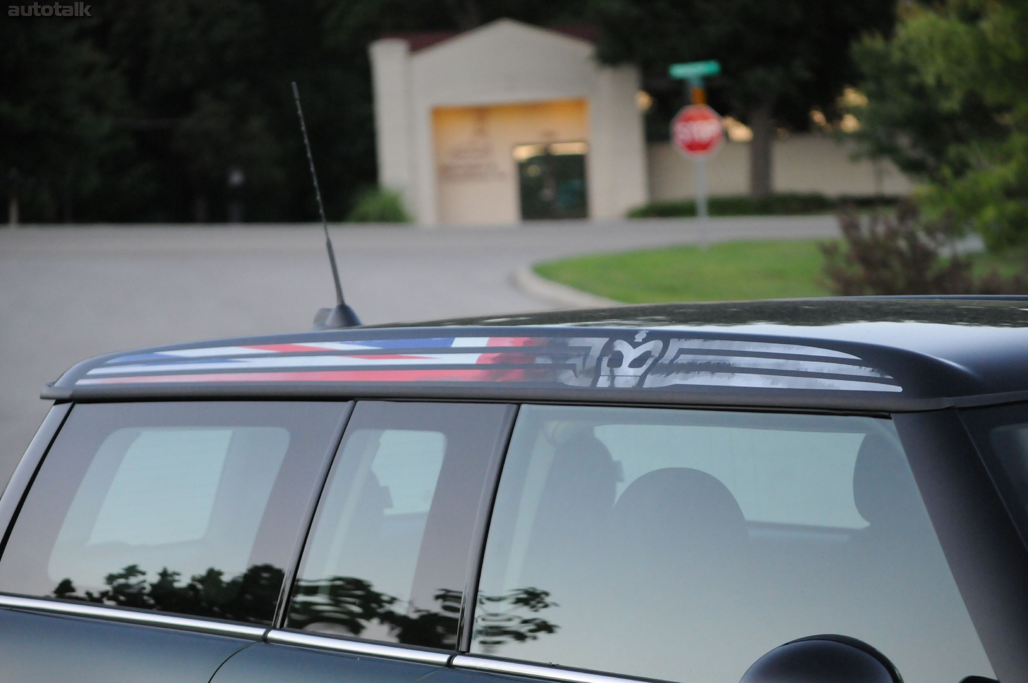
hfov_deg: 16.7
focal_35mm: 123
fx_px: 3508
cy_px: 342
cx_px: 514
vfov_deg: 11.1
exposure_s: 1/500
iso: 2000
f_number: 5
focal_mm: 82
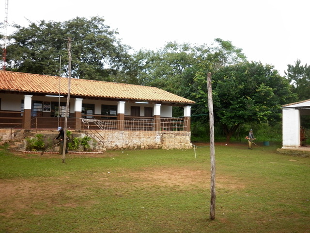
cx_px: 155
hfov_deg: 51.4
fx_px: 322
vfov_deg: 39.7
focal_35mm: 36
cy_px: 116
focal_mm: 6.5
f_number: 3.1
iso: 80
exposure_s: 1/200
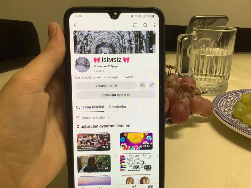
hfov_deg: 56.8
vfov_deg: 44.1
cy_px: 96
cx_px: 128
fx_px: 232
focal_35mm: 32
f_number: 2.4
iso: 80
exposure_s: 1/60
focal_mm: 3.3
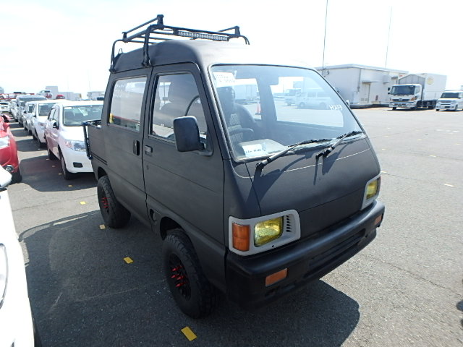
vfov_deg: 63.4
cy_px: 174
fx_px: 281
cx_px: 232
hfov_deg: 79.0
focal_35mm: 21
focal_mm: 3.7
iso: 125
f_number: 3.5
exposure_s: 1/640
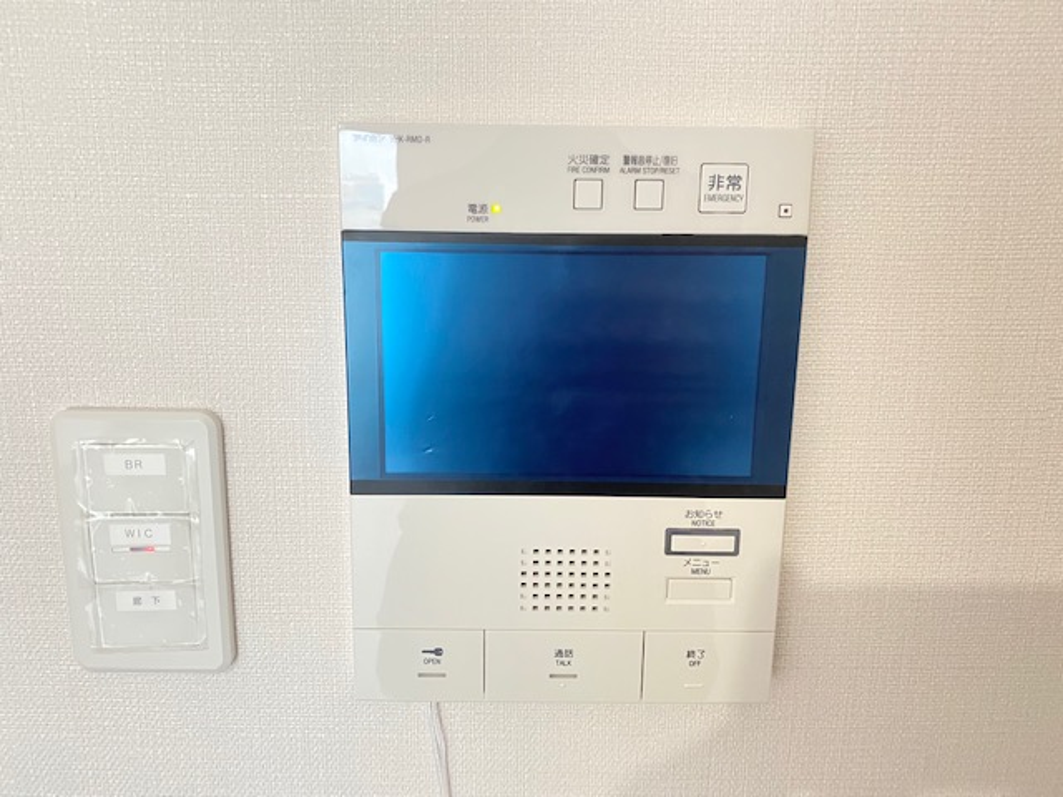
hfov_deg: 67.3
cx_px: 532
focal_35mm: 26
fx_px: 798
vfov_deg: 53.1
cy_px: 398
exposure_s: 1/33
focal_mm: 4.25
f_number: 1.8
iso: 640
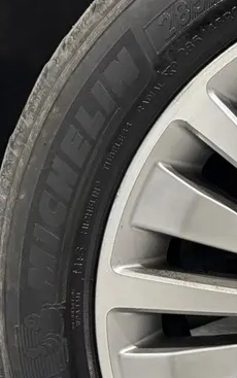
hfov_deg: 13.1
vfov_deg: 22.7
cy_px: 296
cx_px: 429
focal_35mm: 90
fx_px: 928
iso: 200
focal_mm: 5.96
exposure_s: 1/60
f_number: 1.6
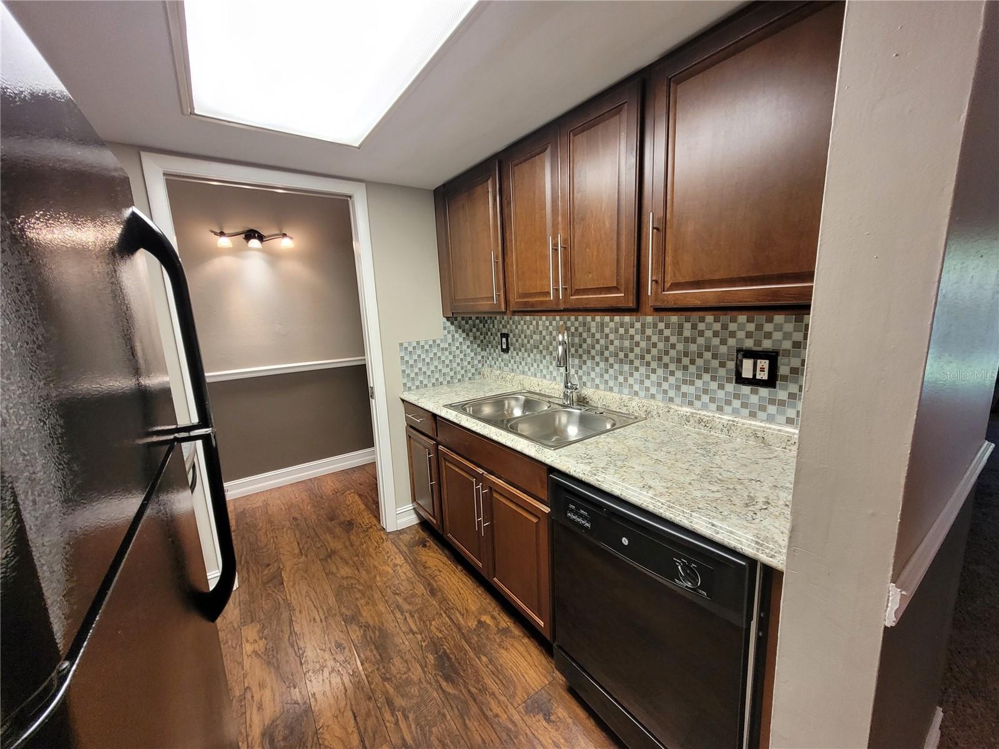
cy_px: 374
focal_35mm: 13
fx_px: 375
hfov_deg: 106.2
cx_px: 500
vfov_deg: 89.9
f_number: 2.2
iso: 160
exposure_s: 1/60
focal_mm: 1.74
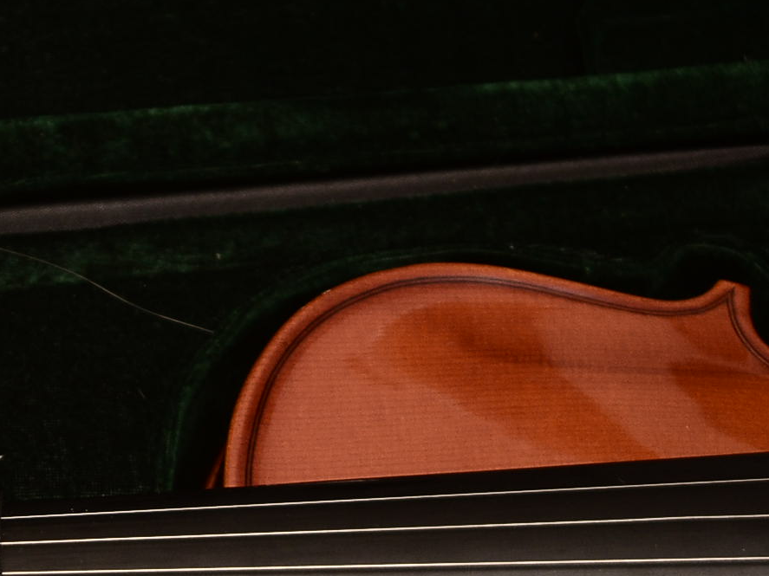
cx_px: -238
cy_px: 402
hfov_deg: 13.8
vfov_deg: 10.8
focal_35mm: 137
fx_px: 3043
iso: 1250
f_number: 4.5
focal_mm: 42
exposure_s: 1/100
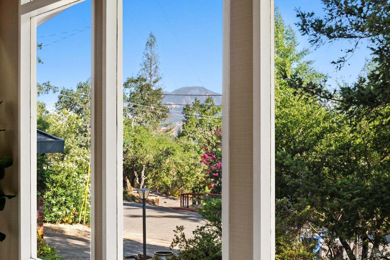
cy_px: 130
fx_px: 455
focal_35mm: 42
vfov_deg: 31.9
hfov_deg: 46.4
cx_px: 195
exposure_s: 1/60
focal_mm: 28
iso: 320
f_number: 8
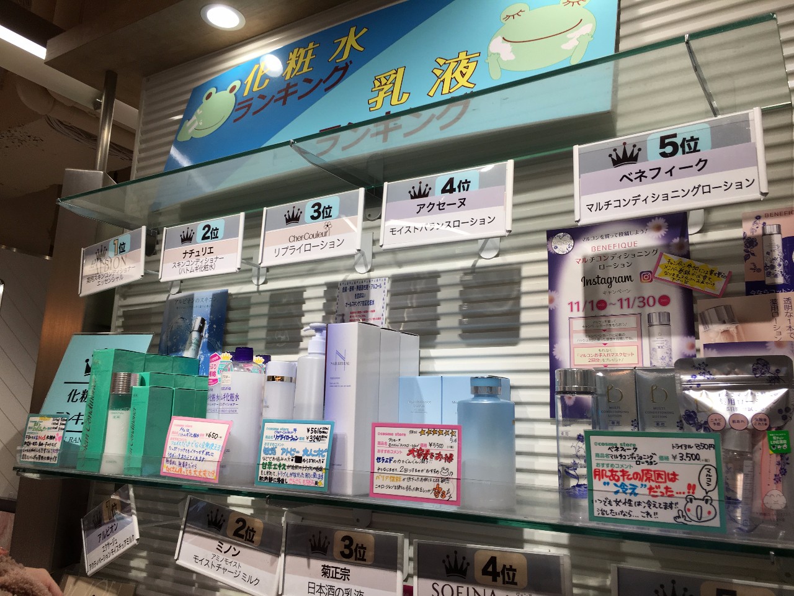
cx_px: 397
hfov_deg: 61.7
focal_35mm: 29
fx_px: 665
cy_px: 298
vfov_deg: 48.2
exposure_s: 1/120
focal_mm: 4.15
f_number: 2.2
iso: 32
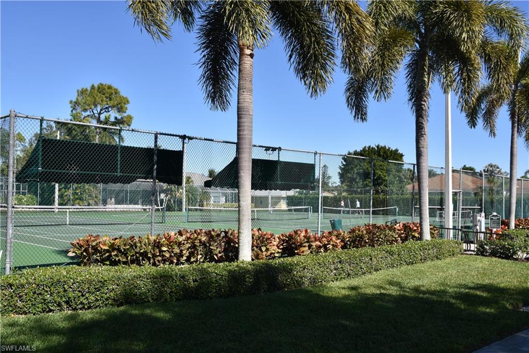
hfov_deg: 57.2
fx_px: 485
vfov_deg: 39.9
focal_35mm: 33
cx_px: 264
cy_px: 176
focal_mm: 22
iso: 250
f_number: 8
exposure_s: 1/500
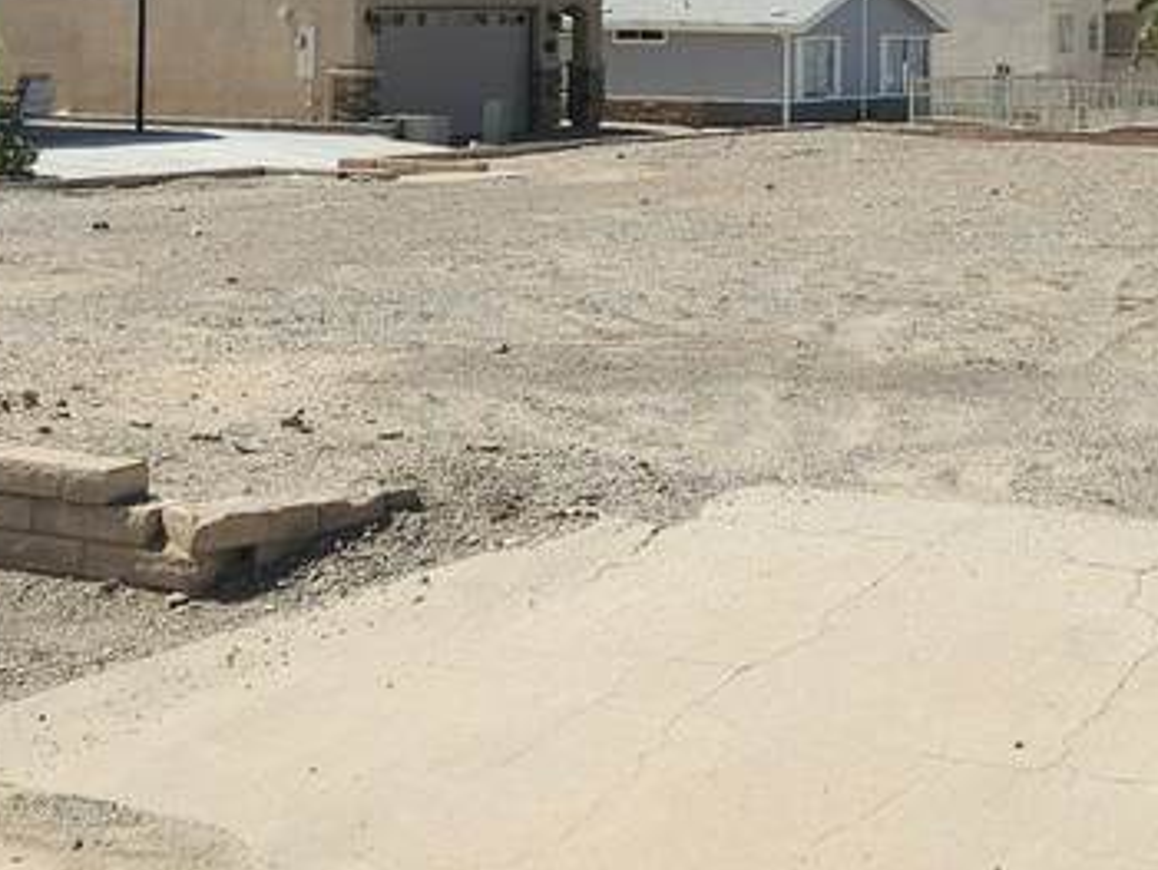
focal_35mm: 84
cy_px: -132
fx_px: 2812
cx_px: 797
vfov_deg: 16.9
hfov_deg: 23.1
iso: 50
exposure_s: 1/3333
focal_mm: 5.4
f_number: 1.8
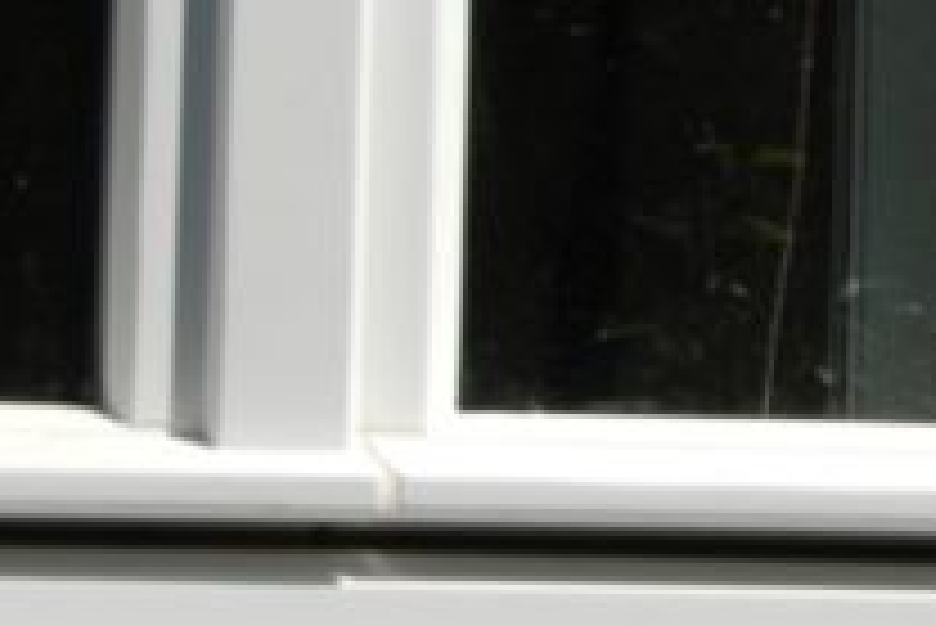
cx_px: 1148
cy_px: -32
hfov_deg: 8.3
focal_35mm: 244
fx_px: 6348
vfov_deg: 5.6
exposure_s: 1/320
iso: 100
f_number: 9
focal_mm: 44
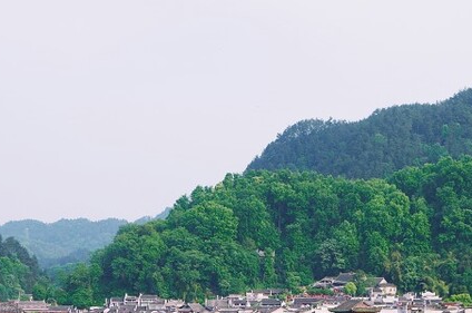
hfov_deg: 19.8
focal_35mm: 102
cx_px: 384
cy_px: 336
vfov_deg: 13.1
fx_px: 1335
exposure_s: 1/250
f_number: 5.6
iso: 100
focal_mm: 24
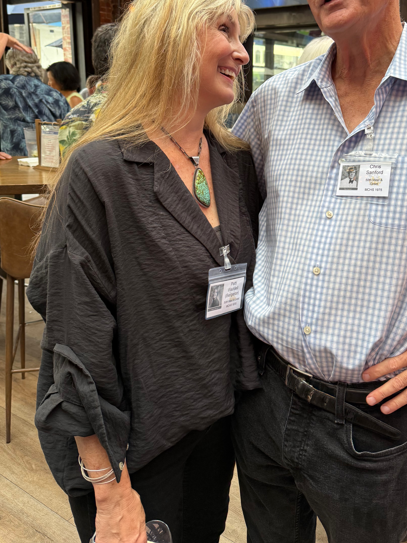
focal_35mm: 32
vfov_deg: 55.8
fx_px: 502
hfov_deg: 43.9
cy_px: 187
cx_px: 251
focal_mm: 6.76
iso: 160
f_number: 1.78
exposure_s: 1/60
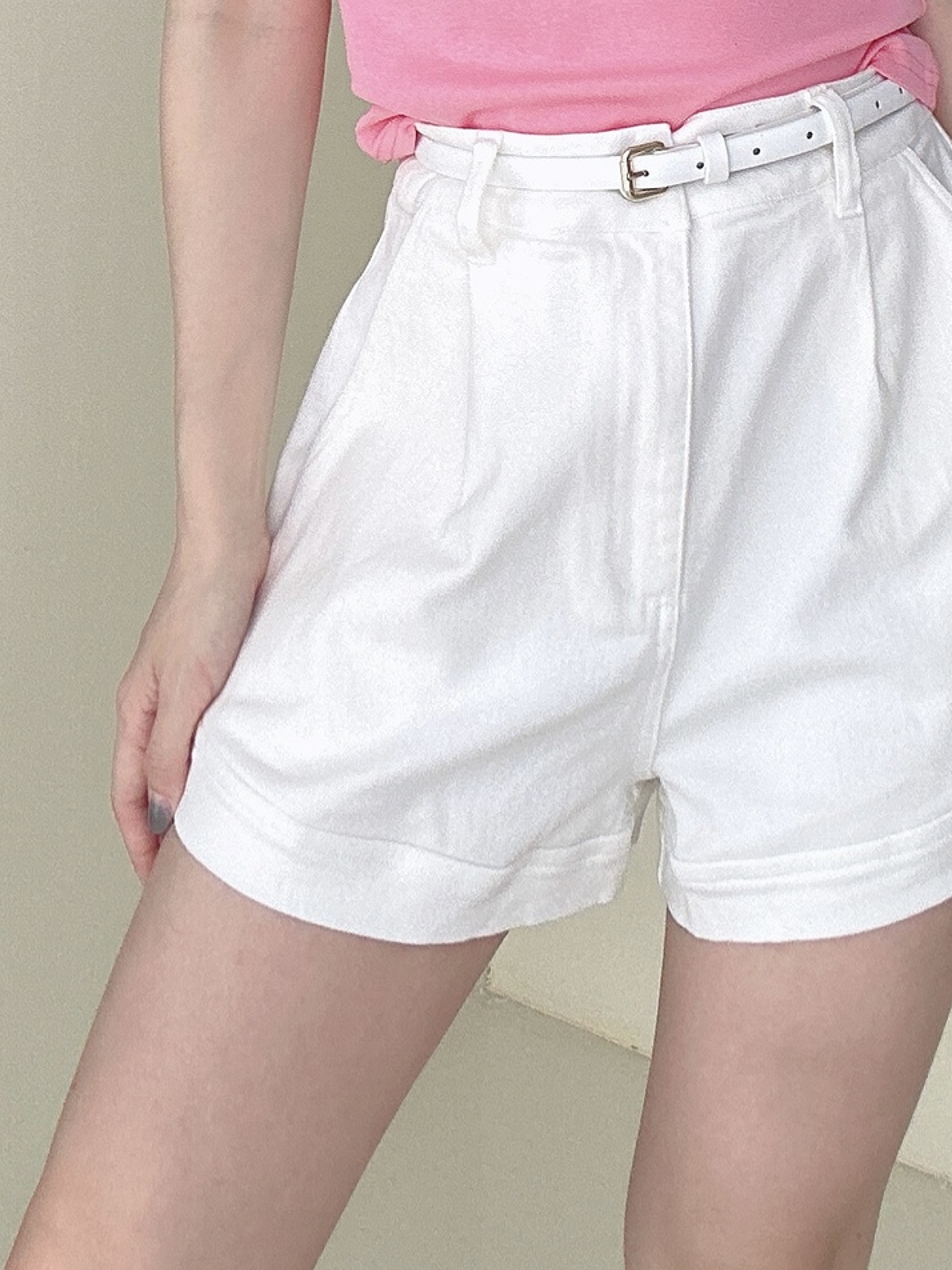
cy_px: -5
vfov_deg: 30.8
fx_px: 2127
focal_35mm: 58
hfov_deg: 25.2
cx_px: 580
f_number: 1.9
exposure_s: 1/121
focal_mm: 2.69
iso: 80
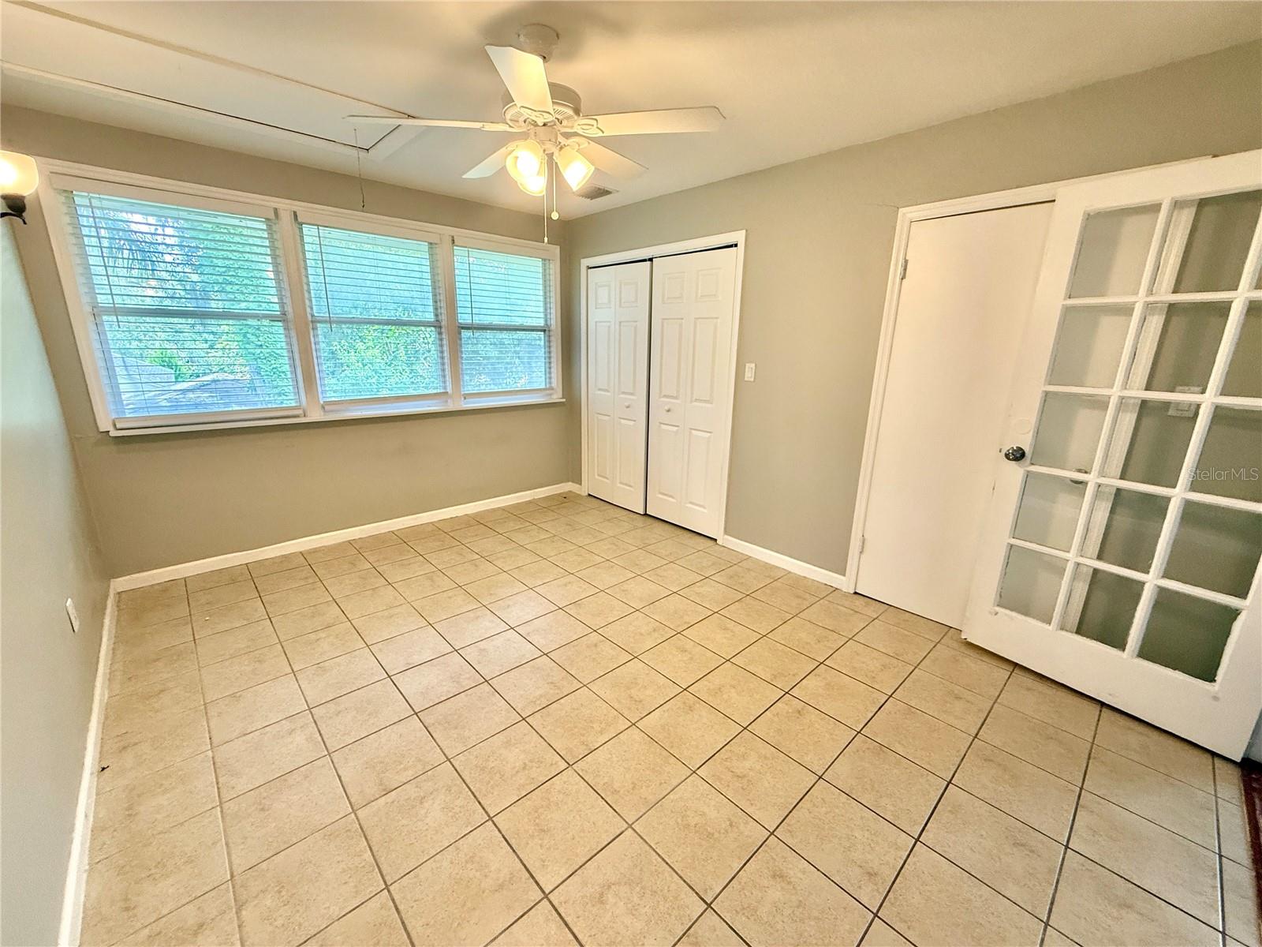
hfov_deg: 102.1
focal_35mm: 14
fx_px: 510
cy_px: 474
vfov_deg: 85.7
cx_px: 631
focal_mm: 2.22
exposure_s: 1/120
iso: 160
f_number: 2.2
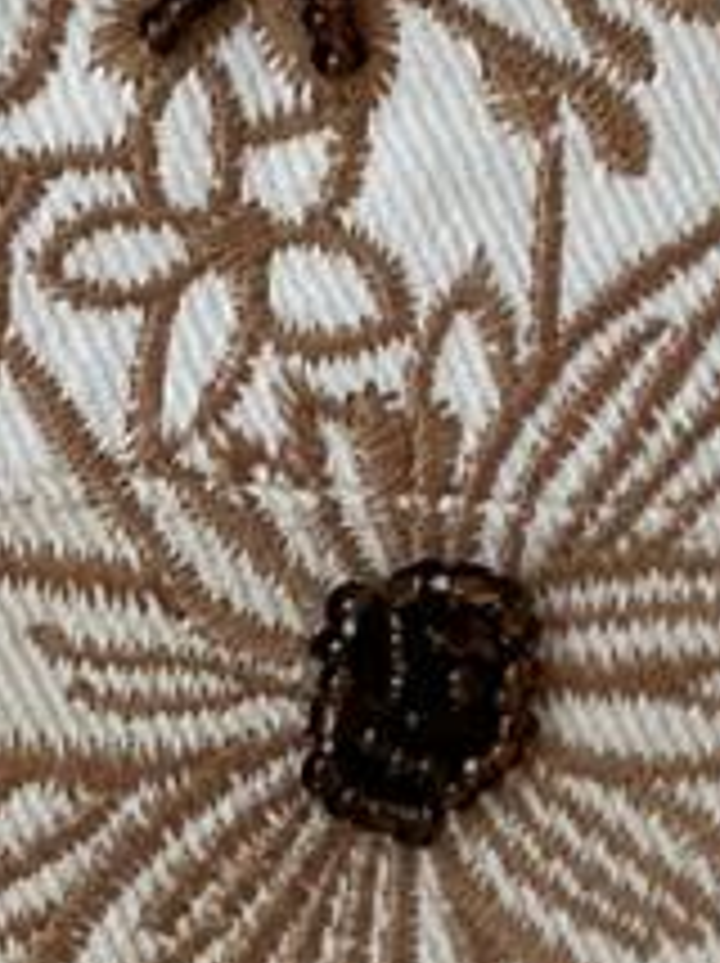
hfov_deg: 4.1
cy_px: -117
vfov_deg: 5.5
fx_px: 9976
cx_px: 1040
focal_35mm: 359
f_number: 1.78
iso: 80
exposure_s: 1/1133
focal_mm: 6.86
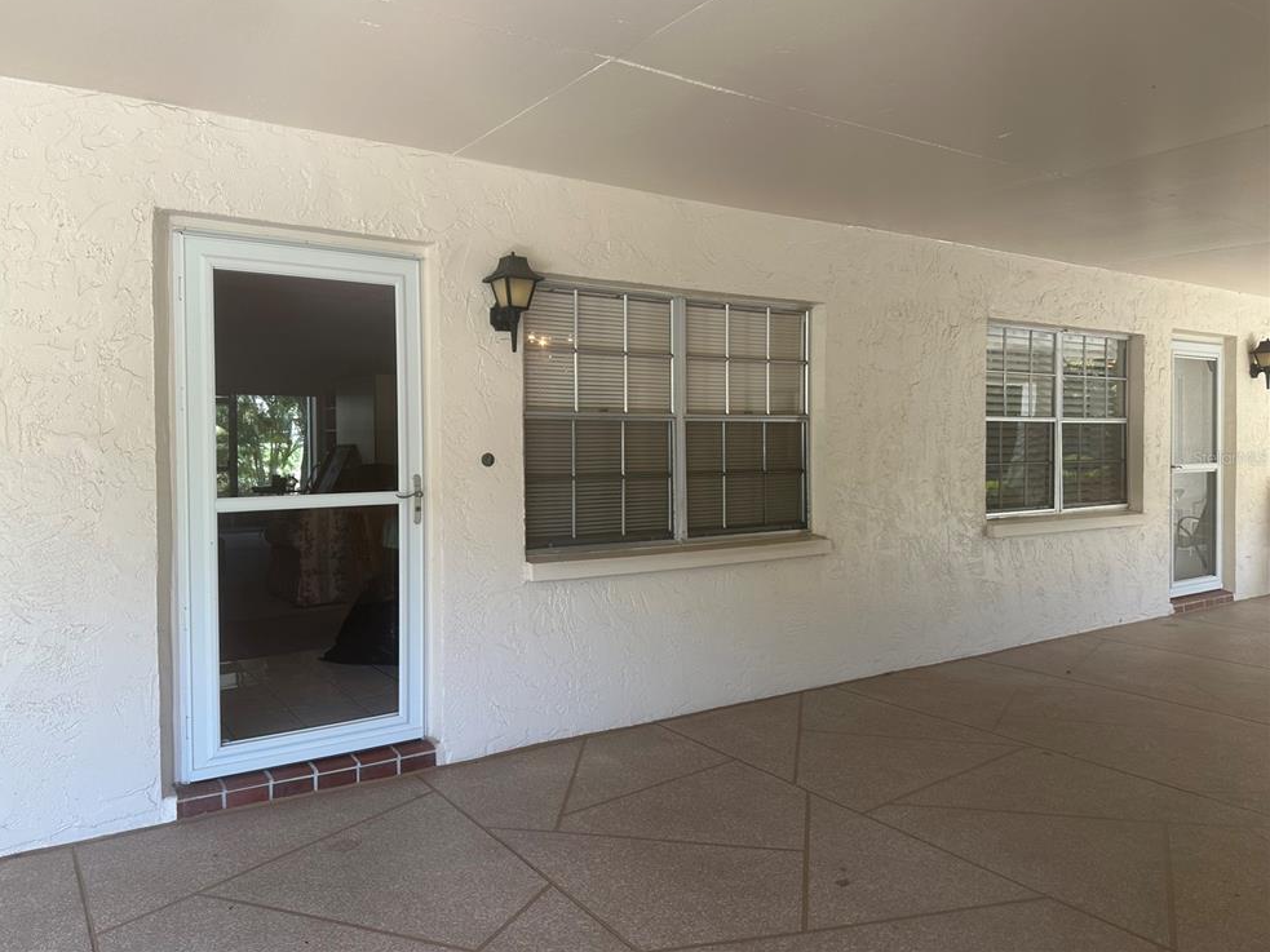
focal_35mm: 25
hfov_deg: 69.4
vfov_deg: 54.9
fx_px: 917
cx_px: 610
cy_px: 457
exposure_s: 1/129
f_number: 1.78
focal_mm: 6.86
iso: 64
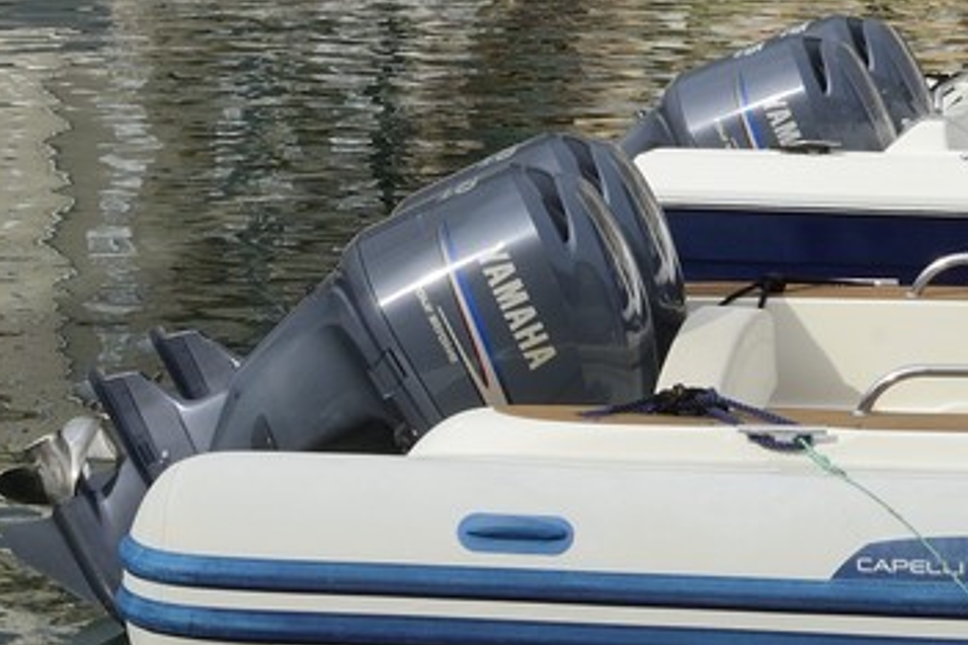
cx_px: -256
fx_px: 4651
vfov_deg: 7.6
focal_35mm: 173
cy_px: -675
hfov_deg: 11.6
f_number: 16
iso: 200
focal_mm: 38
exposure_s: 1/200
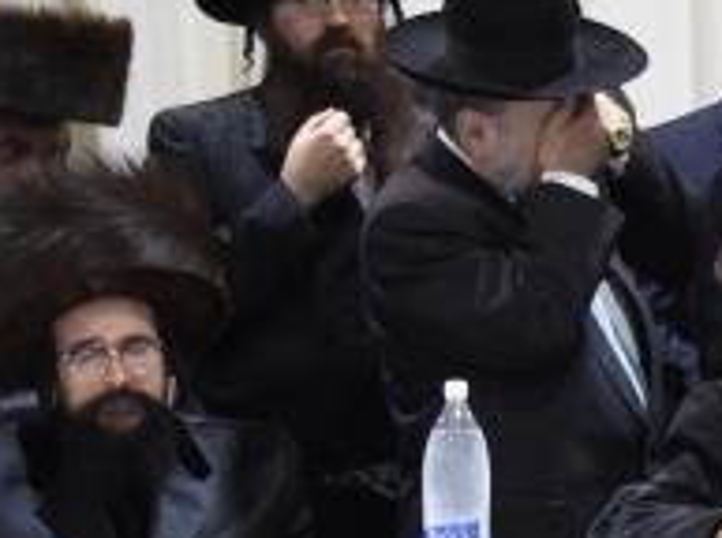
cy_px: 402
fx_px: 15968
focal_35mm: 767
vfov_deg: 1.9
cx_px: 1642
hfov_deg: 2.6
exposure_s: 1/200
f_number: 5.6
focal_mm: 150
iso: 4000
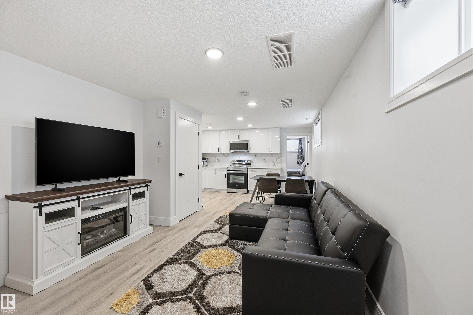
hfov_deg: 104.3
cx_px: 236
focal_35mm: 14
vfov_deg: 81.1
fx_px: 184
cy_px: 158
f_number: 8
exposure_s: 1/8
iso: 100
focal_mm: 14
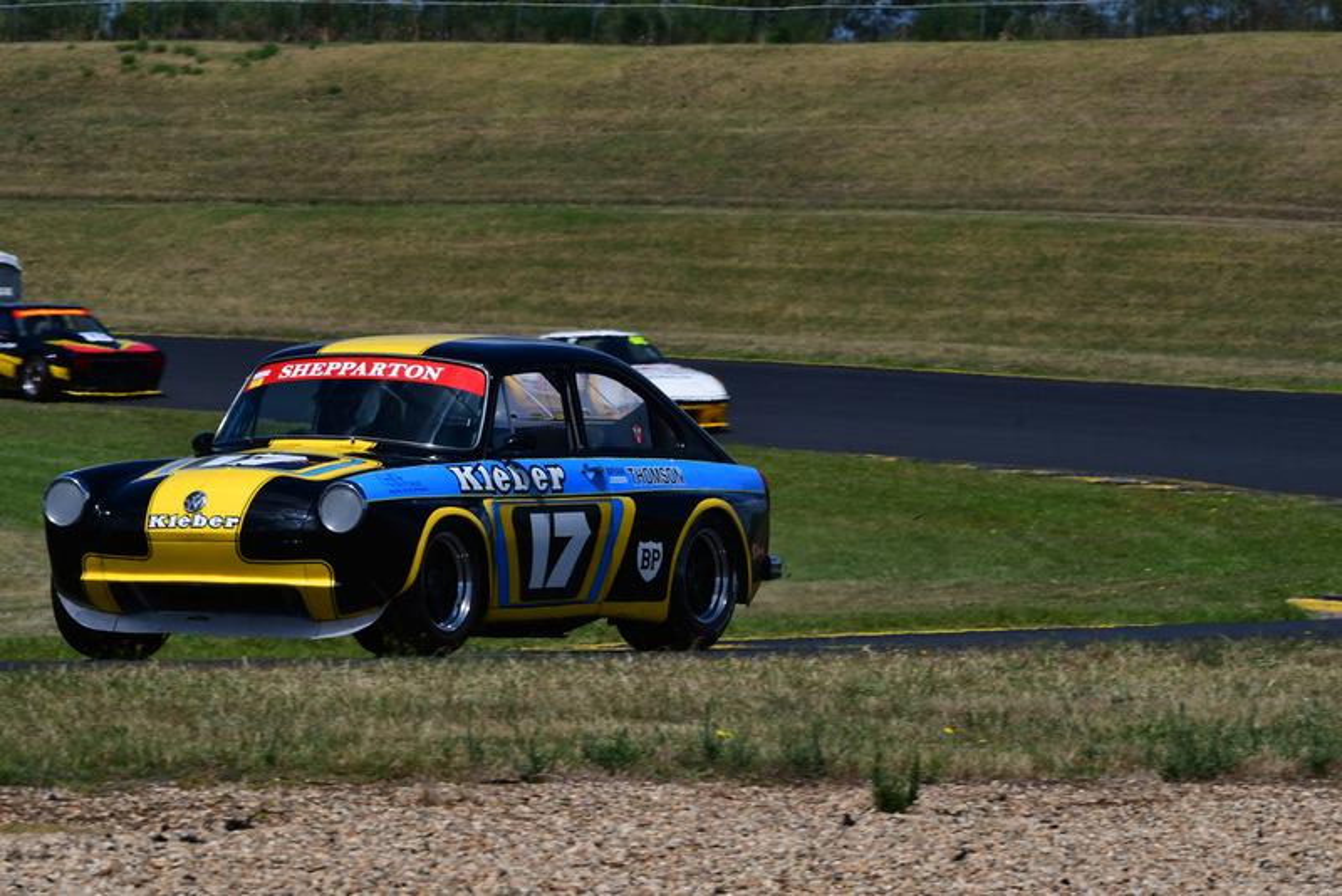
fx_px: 11187
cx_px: 671
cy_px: 448
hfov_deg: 6.9
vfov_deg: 4.6
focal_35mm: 300
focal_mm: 200
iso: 250
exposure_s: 1/640
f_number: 14
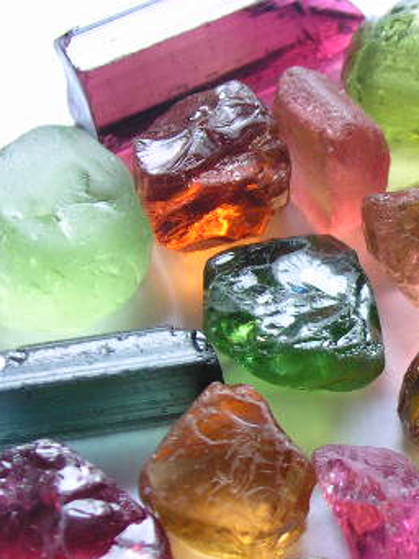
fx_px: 1935
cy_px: 354
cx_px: 470
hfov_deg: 12.1
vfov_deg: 16.4
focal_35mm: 120
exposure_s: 1/31.9
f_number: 3.5
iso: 100
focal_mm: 9.7
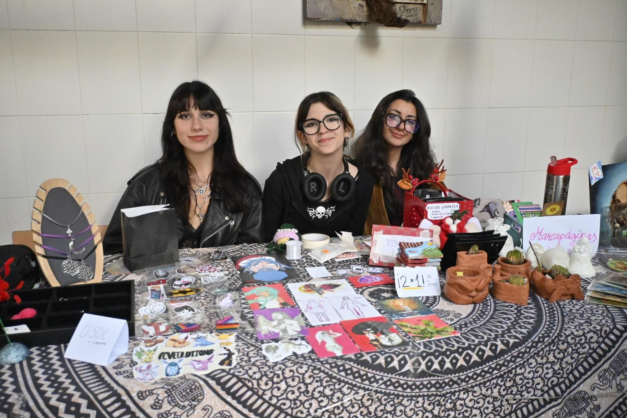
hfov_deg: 57.2
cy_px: 209
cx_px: 314
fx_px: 575
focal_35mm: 33
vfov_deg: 40.0
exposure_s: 1/250
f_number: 4
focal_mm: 22
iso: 4000
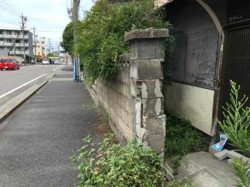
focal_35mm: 29
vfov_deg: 48.3
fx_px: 210
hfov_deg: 61.6
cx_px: 125
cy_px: 94
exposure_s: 1/827
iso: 25
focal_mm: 4.15
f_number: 2.2
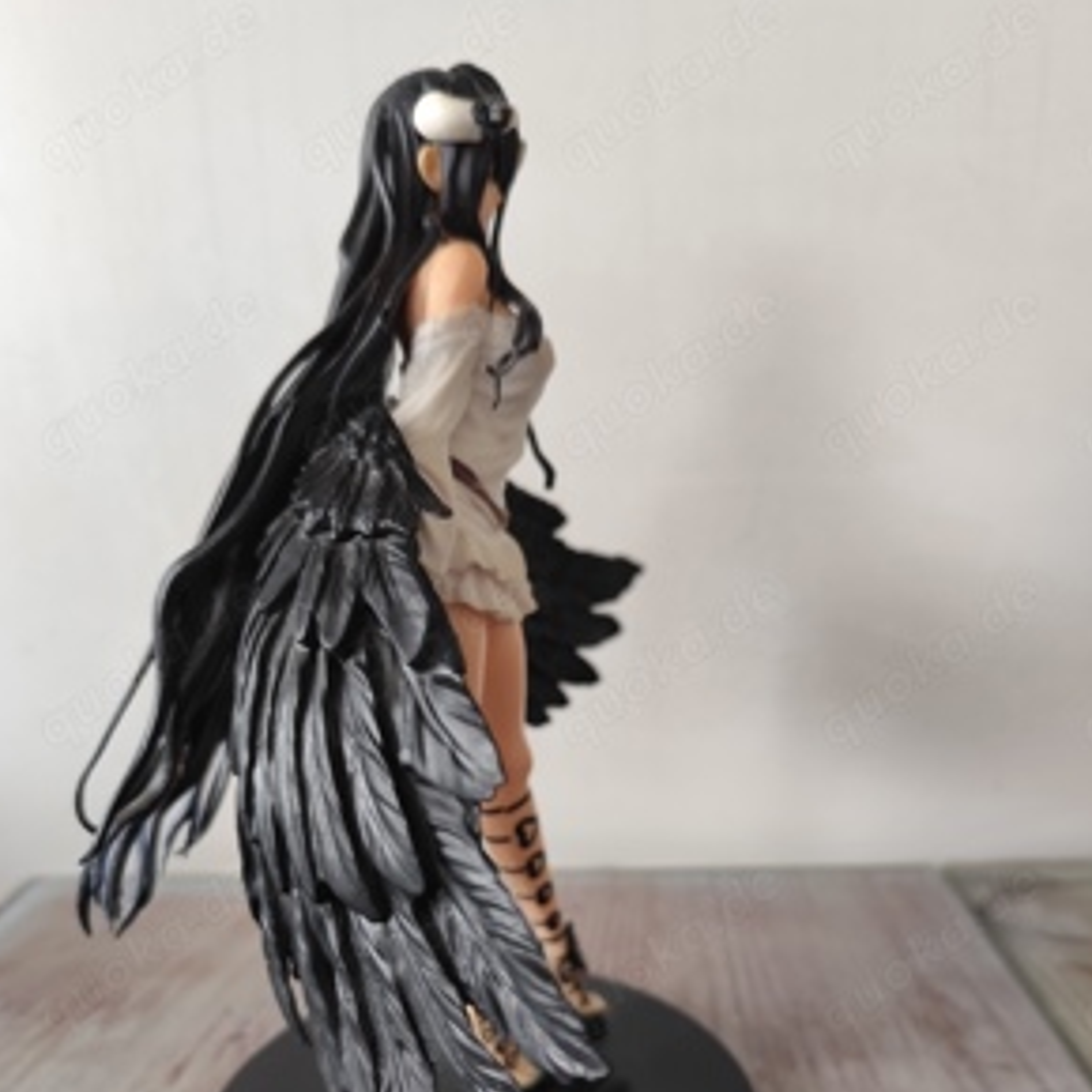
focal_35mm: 28
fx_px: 999
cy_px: 719
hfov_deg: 57.3
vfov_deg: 56.2
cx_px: 546
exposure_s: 1/50
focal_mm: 6.14
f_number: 1.65
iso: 1000
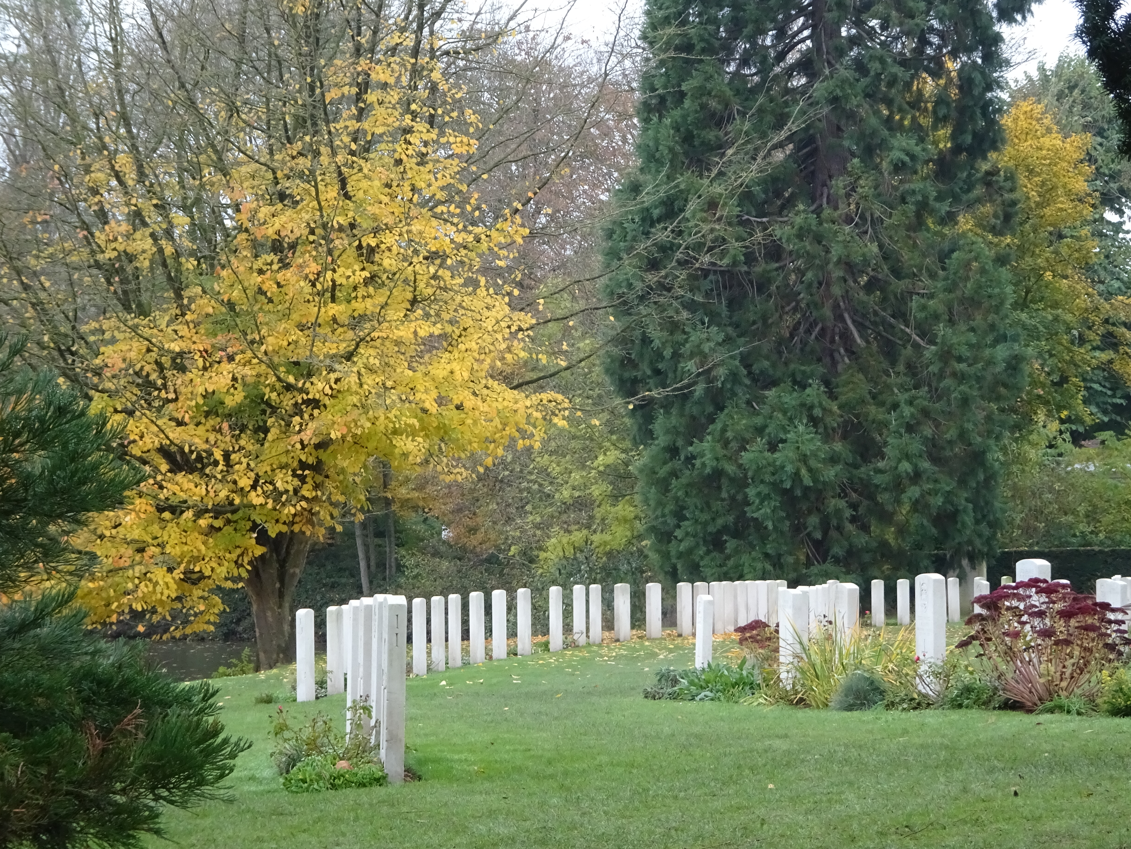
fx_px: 3333
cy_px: 424
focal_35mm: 102
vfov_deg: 14.5
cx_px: 566
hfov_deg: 19.3
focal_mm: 17.49
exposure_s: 1/125
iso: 400
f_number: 5
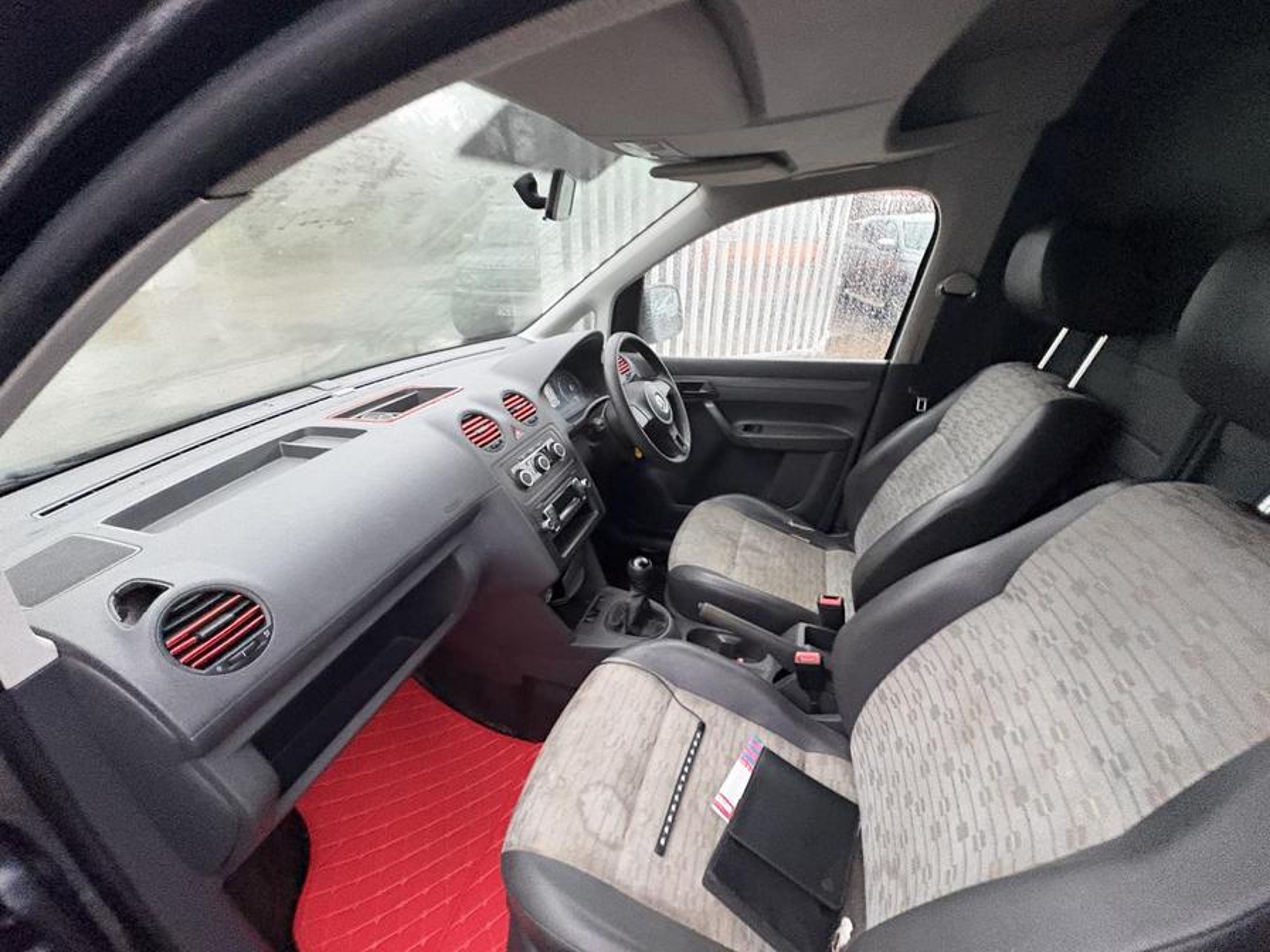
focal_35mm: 14
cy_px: 476
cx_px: 635
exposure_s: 1/60
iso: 800
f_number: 2.2
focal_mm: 2.22
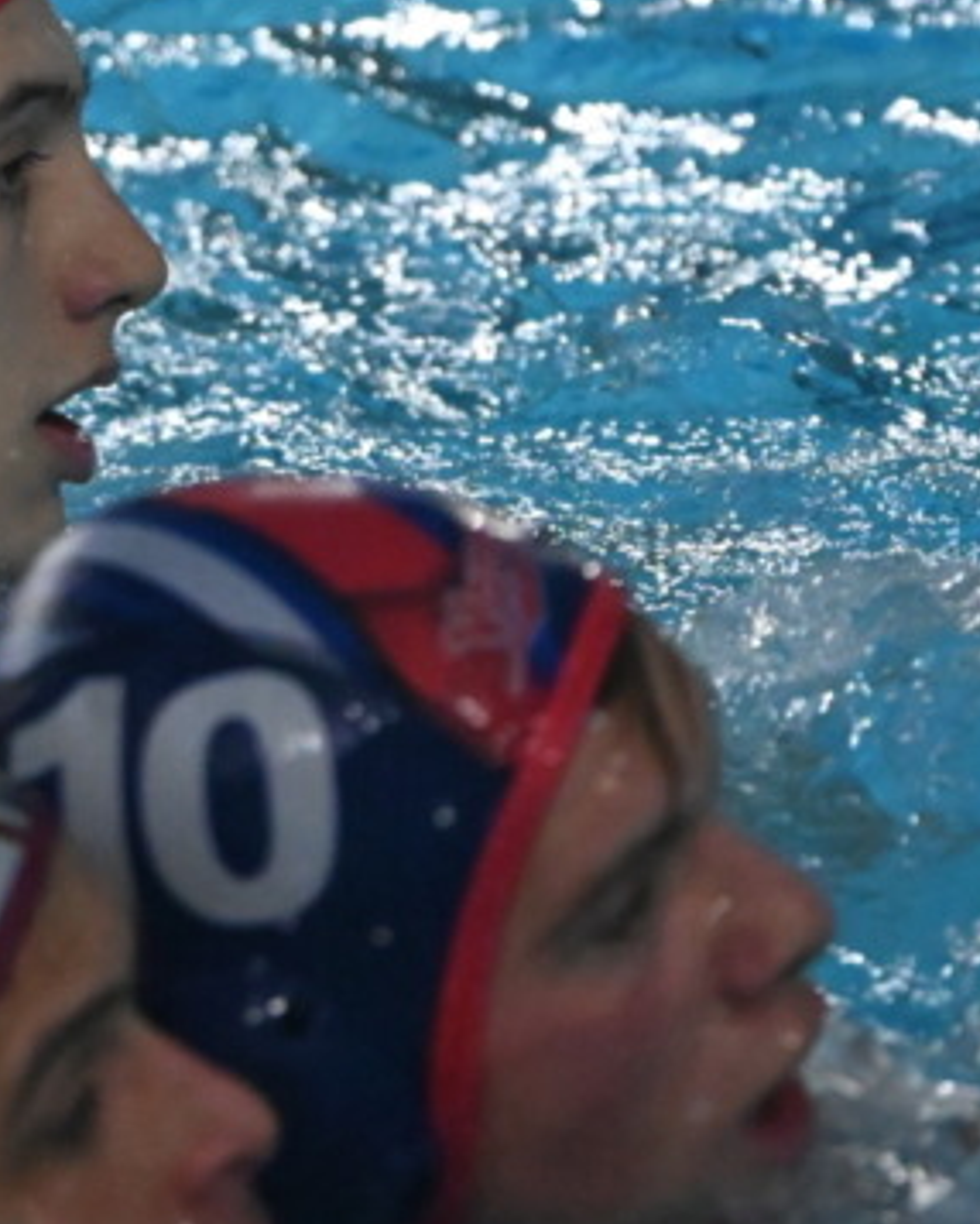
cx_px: -154
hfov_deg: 0.8
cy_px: -183
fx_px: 73065
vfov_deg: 1.0
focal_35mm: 2017
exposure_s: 1/800
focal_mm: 600
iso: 11400
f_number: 6.3
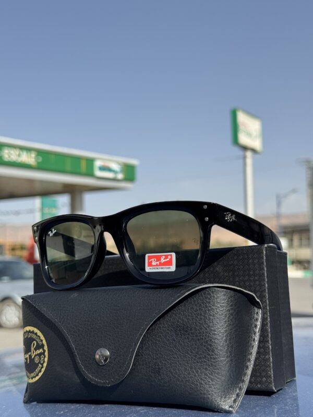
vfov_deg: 39.7
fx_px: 579
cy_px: 208
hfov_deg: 30.3
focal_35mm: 48
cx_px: 156
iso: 64
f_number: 1.78
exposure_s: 1/5848
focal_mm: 6.76
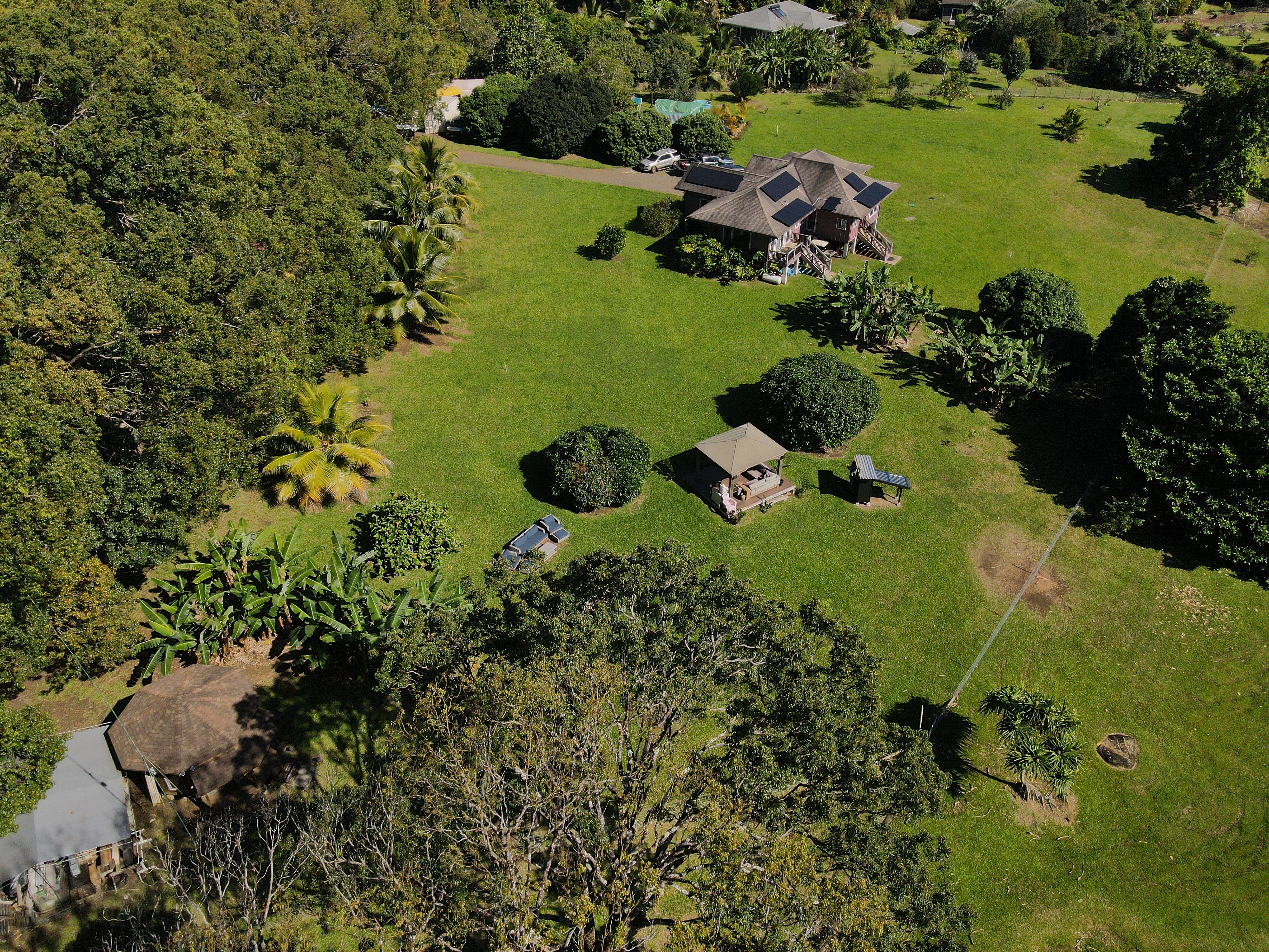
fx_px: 880
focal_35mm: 24
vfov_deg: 56.8
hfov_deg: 71.6
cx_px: 634
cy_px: 476
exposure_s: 1/2000
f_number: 2.8
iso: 100
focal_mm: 4.5
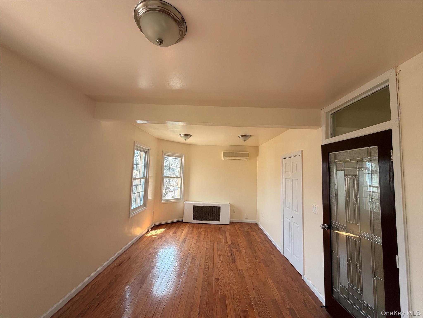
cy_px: 159
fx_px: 171
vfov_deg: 85.7
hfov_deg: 102.1
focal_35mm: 14
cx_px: 212
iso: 80
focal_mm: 2.22
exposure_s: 1/121
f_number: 2.2
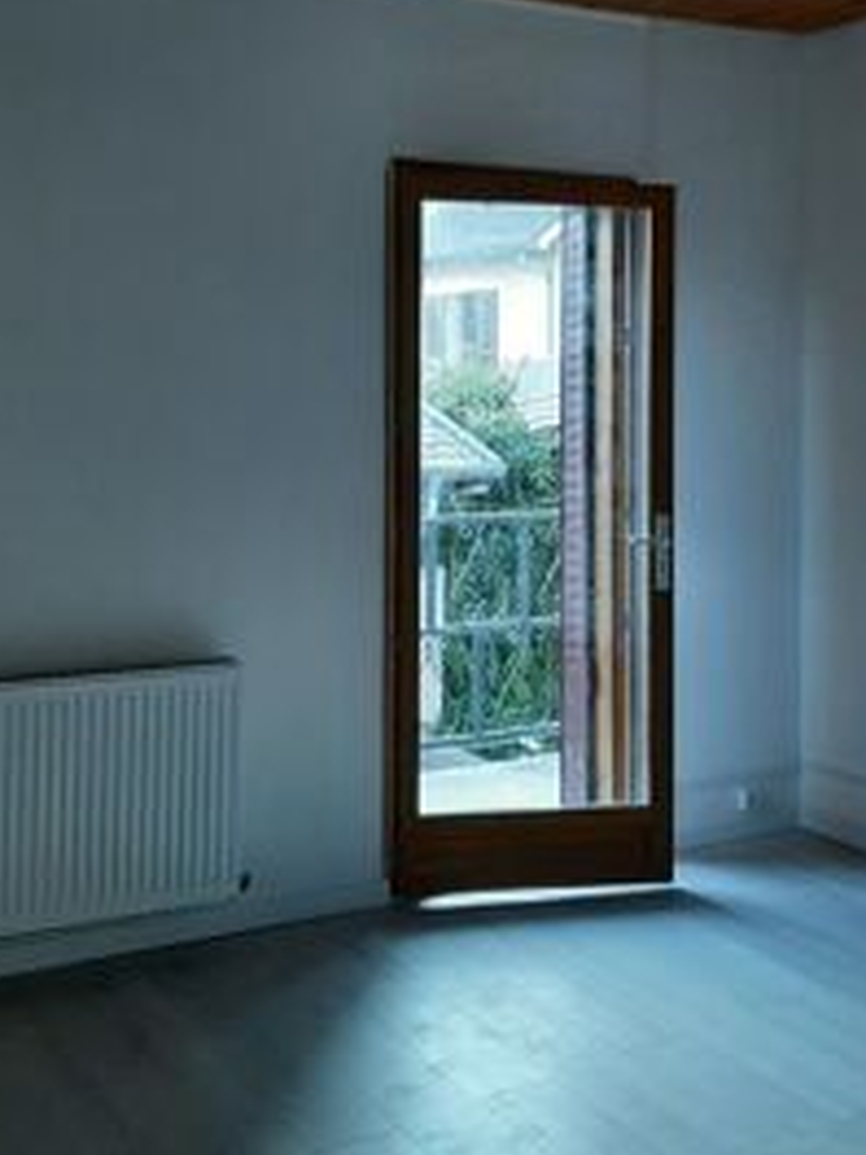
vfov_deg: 44.3
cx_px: 455
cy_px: 413
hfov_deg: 34.3
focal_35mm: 42
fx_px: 1401
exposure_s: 1/50
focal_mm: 3.93
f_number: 1.7
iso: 80
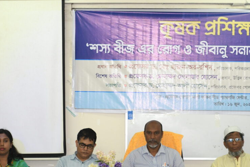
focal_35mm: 146
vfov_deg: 9.4
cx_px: 157
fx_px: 1014
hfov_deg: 14.0
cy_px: 99
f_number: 5
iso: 1600
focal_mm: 60
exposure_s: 1/60
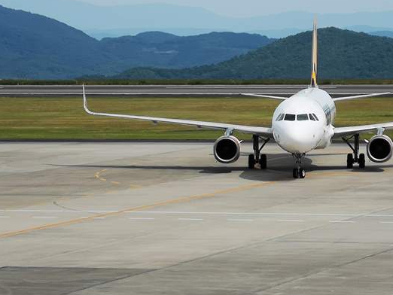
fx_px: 2442
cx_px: 269
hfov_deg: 9.2
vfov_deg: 6.9
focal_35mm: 215
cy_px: 96
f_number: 2.4
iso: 50
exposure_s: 1/1653
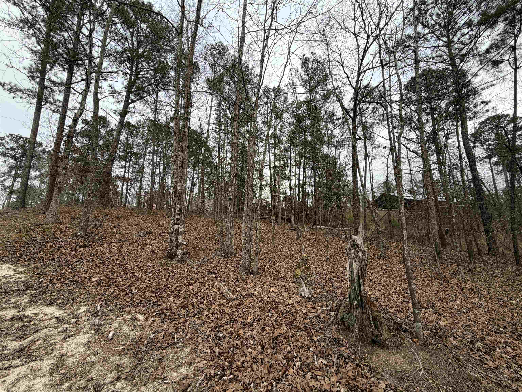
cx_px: 261
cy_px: 196
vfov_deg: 85.7
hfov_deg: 102.1
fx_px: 211
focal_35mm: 14
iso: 64
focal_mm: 2.22
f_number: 2.2
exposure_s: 1/121
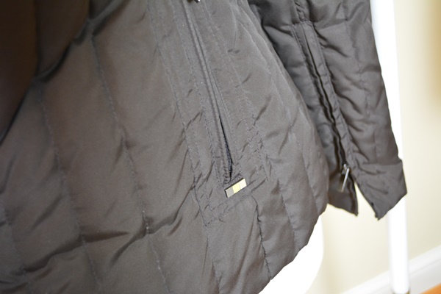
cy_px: 147
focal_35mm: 44
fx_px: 533
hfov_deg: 45.0
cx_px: 220
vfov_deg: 30.8
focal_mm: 29
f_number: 4.5
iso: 1800
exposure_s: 1/30
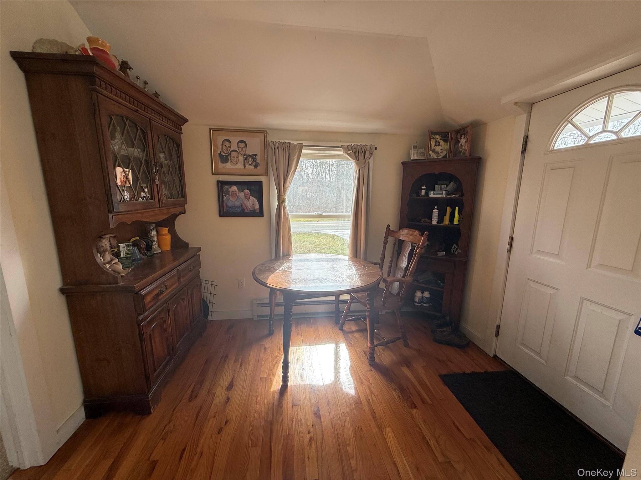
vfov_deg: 85.7
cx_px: 320
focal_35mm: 14
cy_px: 240
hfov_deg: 102.1
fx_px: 259
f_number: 2.2
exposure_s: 1/159
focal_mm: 2.22
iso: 64
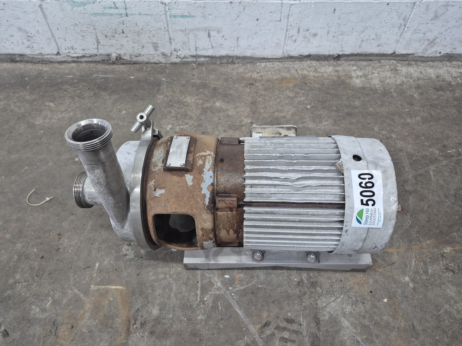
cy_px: 173
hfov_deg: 73.9
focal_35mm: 23
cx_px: 231
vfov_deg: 58.9
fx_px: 307
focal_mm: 5.4
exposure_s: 1/120
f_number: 1.8
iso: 400
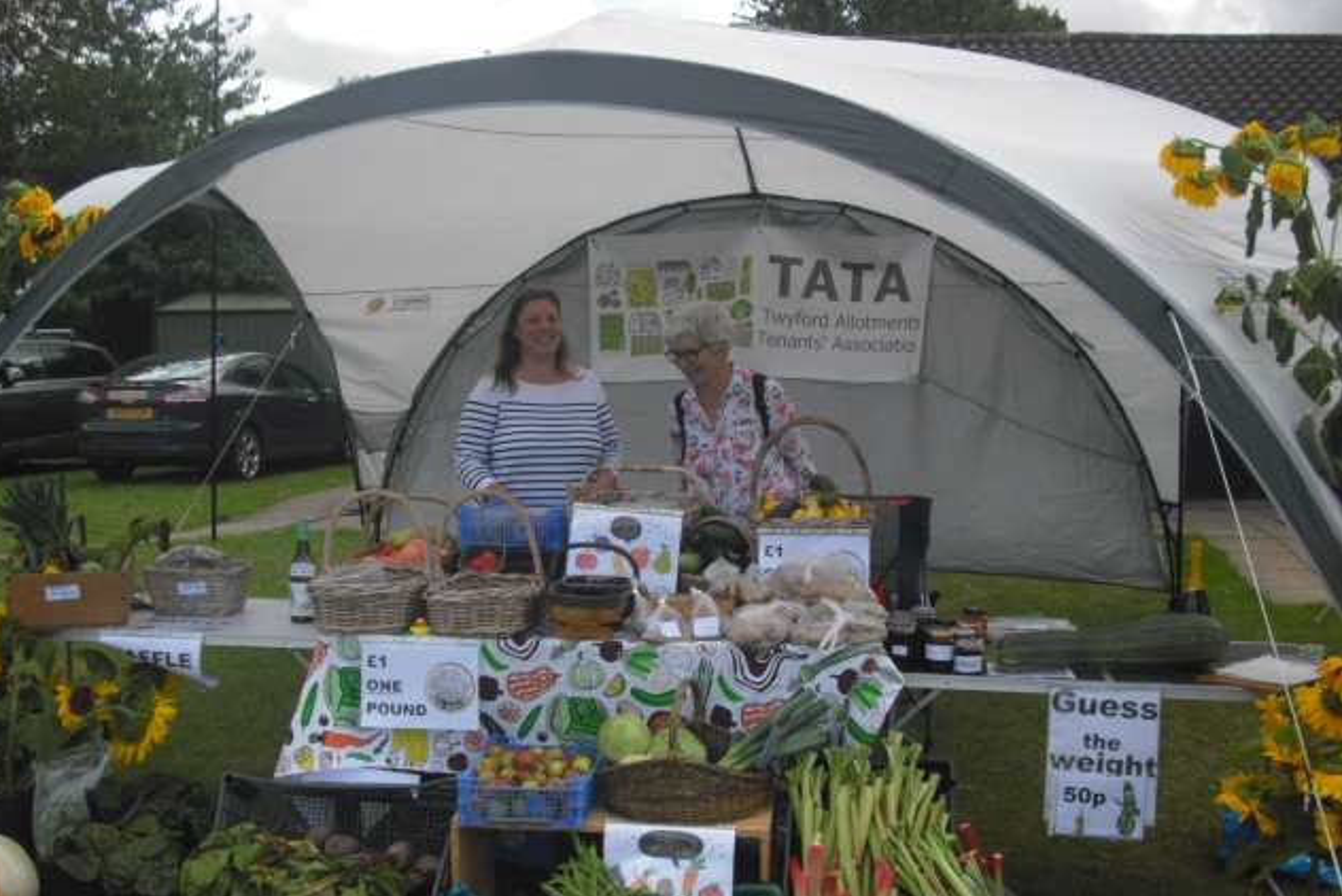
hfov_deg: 48.4
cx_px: 665
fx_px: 1492
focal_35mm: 40
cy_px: 505
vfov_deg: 33.4
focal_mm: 6.2
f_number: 5.6
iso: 64
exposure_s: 1/200
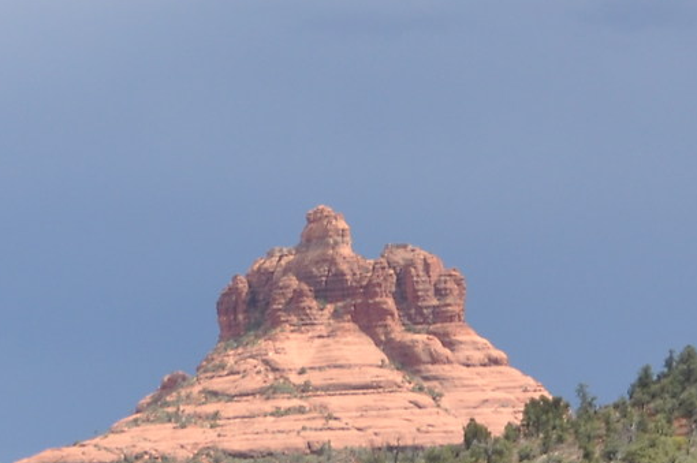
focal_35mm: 240
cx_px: -463
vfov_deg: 5.7
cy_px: 392
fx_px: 4642
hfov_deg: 8.3
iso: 200
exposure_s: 1/320
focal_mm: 34
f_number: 9
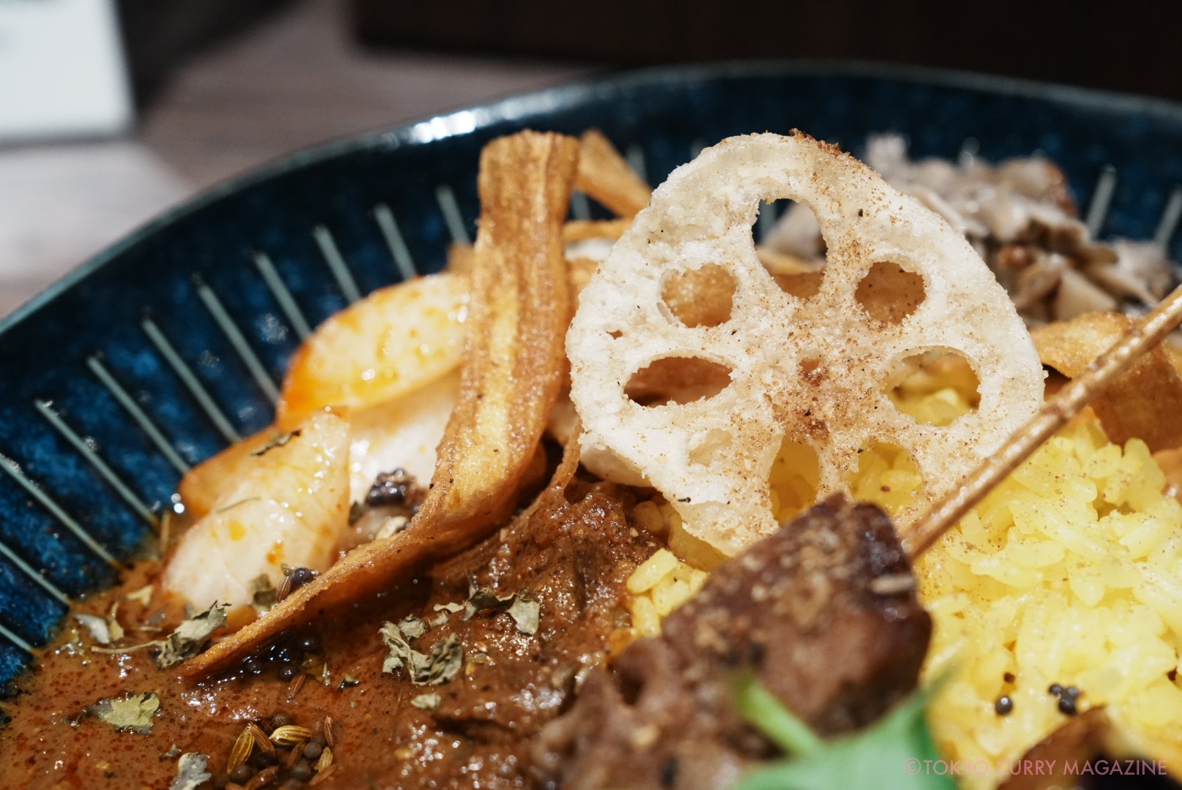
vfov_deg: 20.1
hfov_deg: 29.6
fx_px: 2234
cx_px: 591
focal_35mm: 68
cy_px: 395
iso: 4000
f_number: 6.3
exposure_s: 1/250
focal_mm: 68
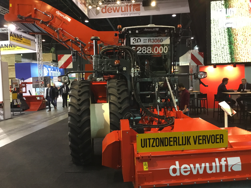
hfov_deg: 58.4
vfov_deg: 45.4
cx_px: 126
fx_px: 225
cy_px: 94
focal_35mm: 31
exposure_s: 1/33
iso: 200
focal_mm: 3.3
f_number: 2.4
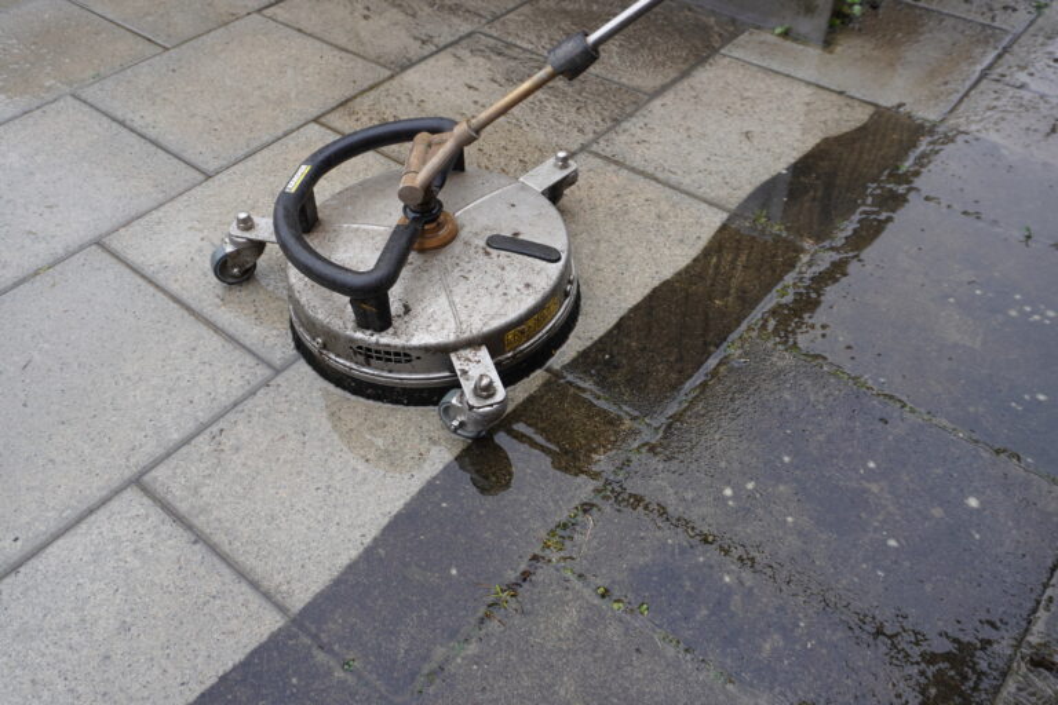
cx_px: 529
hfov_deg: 61.9
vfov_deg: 43.6
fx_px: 882
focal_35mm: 30
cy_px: 352
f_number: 5.6
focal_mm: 20
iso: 160
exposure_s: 1/30
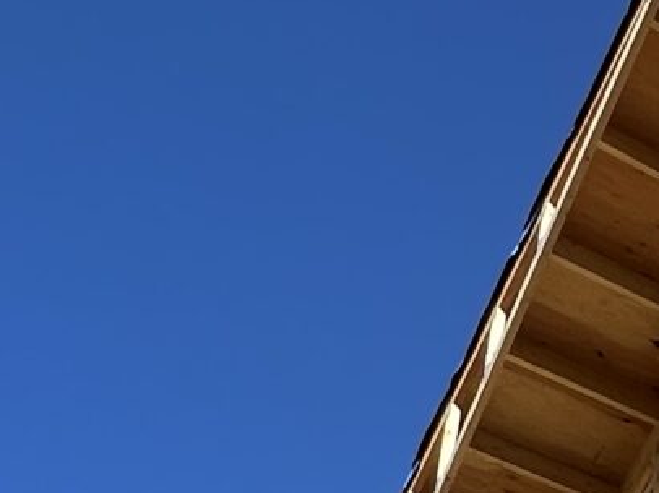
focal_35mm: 82
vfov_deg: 15.1
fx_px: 1560
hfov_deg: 17.8
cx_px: 1269
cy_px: 944
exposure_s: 1/1410
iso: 32
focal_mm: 1.57
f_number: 1.8
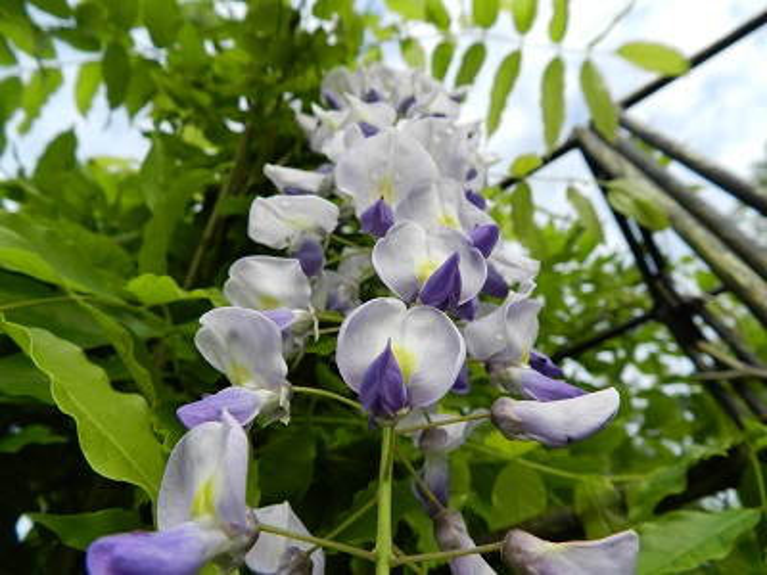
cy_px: 288
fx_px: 510
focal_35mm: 23
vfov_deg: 58.9
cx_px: 384
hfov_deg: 73.9
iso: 160
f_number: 3.4
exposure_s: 1/800
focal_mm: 4
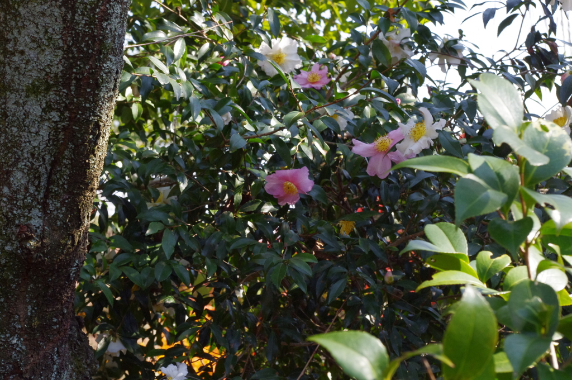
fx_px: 1301
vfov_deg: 16.6
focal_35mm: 82
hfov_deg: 24.8
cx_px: 286
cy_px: 190
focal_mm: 55
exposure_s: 1/200
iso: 800
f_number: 11
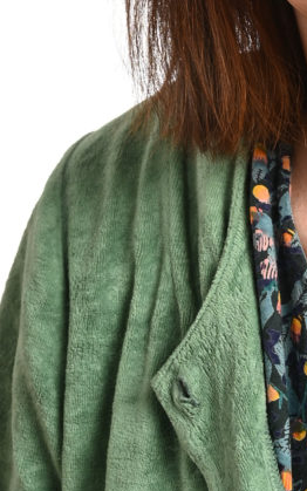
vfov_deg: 16.6
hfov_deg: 10.6
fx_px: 1633
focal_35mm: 122
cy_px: -37
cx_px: 371
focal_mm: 49
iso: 125
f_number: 7.1
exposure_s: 1/160
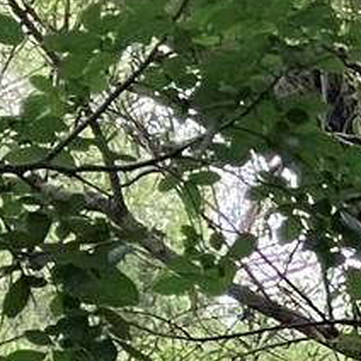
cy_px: 989
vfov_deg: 6.8
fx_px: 2820
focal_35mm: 239
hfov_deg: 7.0
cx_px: 834
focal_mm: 3.99
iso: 200
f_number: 1.8
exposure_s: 1/60
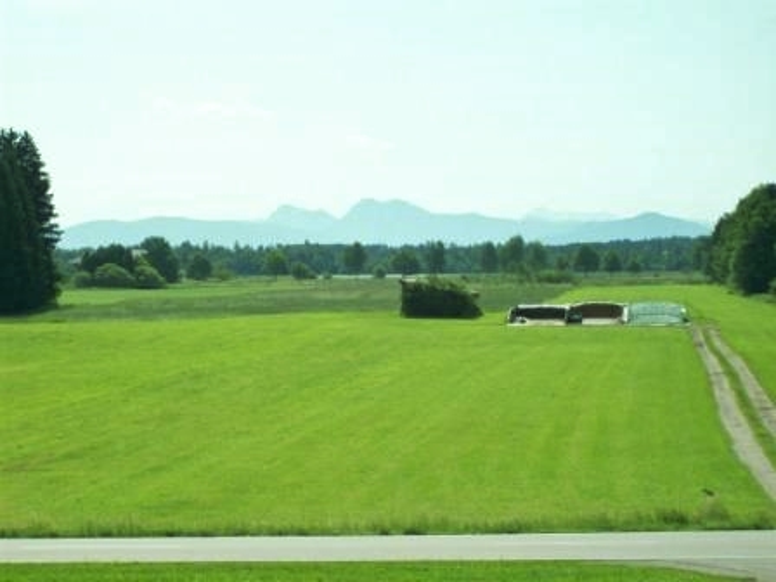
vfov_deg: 13.7
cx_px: 388
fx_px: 2421
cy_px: 291
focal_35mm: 108
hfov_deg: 18.2
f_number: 4.8
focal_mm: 18
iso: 80
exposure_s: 1/583
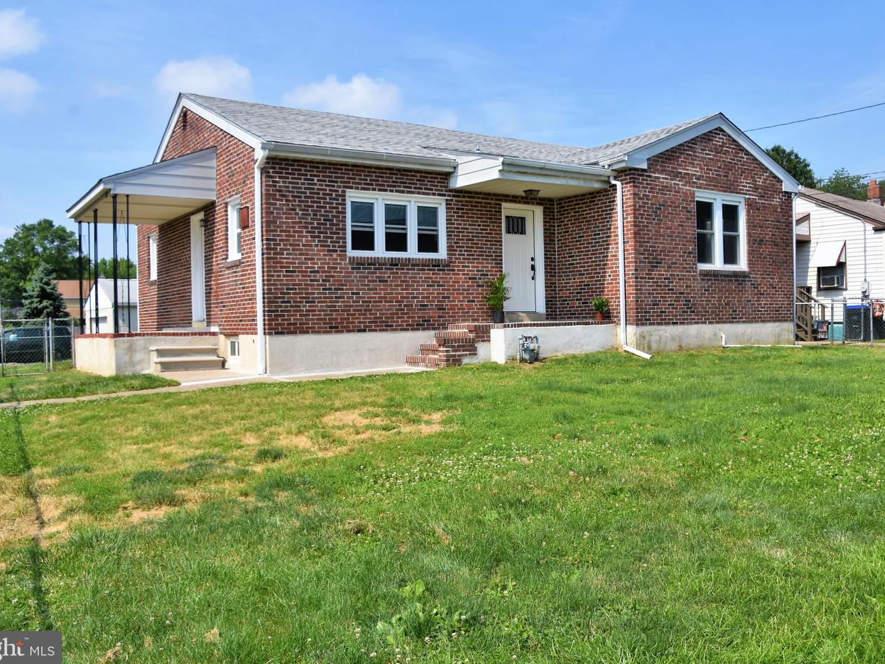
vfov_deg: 46.8
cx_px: 462
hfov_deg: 59.9
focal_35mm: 30
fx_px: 767
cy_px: 327
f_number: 8
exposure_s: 1/500
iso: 140
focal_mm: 18
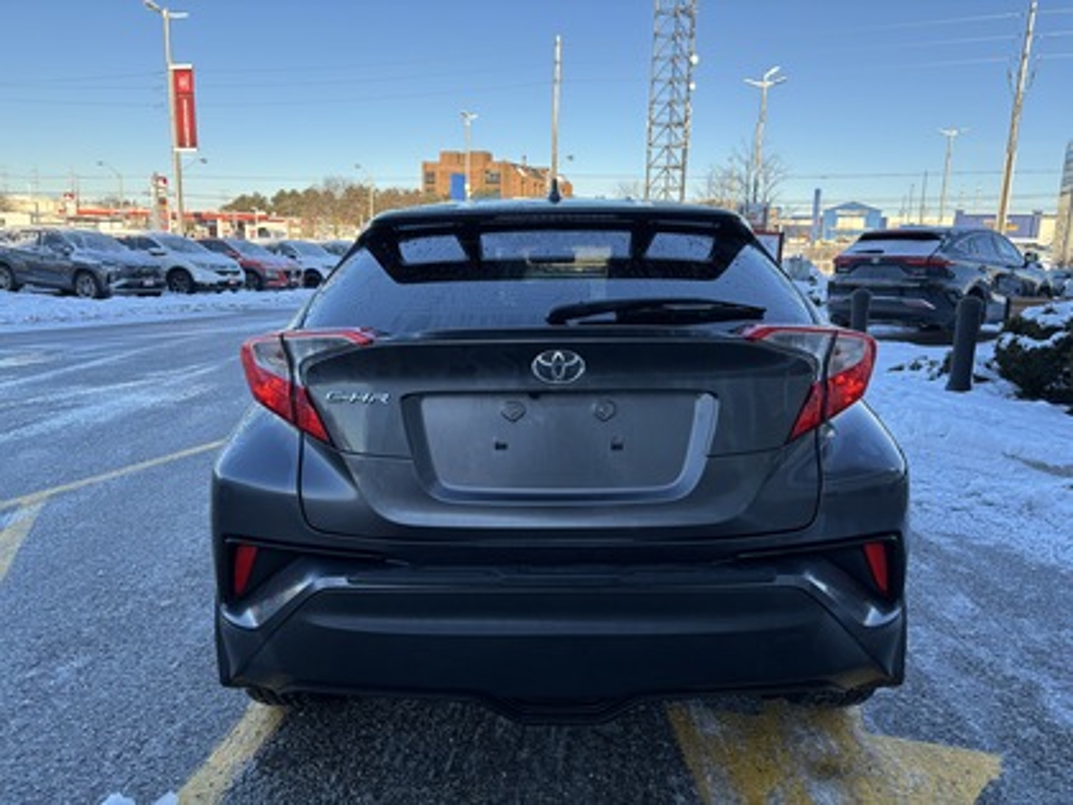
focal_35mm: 26
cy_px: 402
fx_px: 806
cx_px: 536
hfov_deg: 67.3
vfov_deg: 53.1
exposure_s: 1/726
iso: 50
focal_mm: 5.96
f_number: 1.6
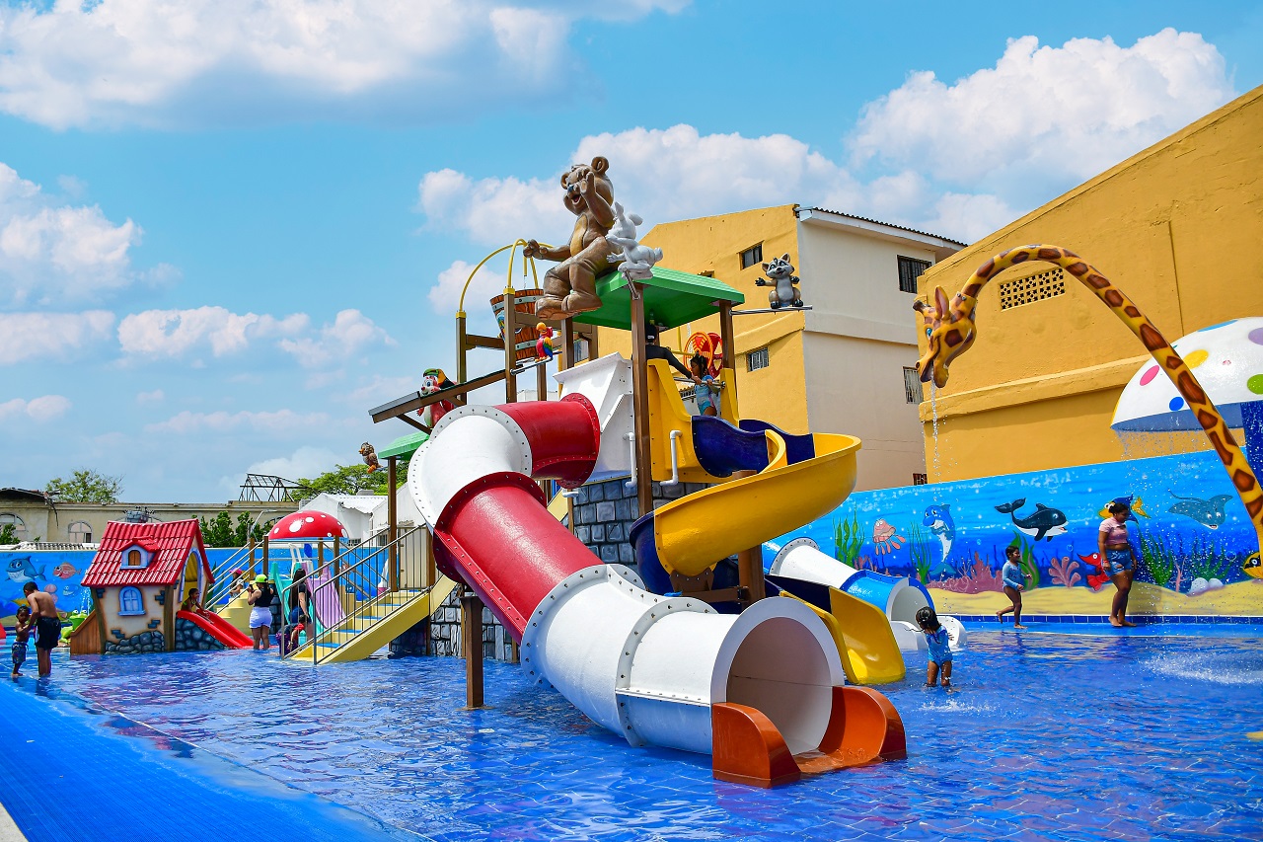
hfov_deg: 67.4
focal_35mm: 27
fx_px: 947
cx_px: 632
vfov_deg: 47.9
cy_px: 421
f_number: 3.5
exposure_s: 1/4000
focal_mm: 18
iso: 200
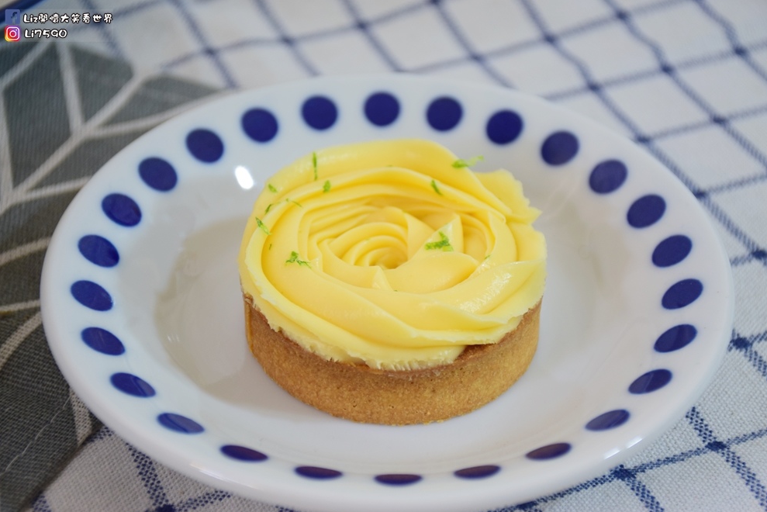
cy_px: 258
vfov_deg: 15.0
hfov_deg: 22.4
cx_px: 385
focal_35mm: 91
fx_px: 1939
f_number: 5
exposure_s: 1/80
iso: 640
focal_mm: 60
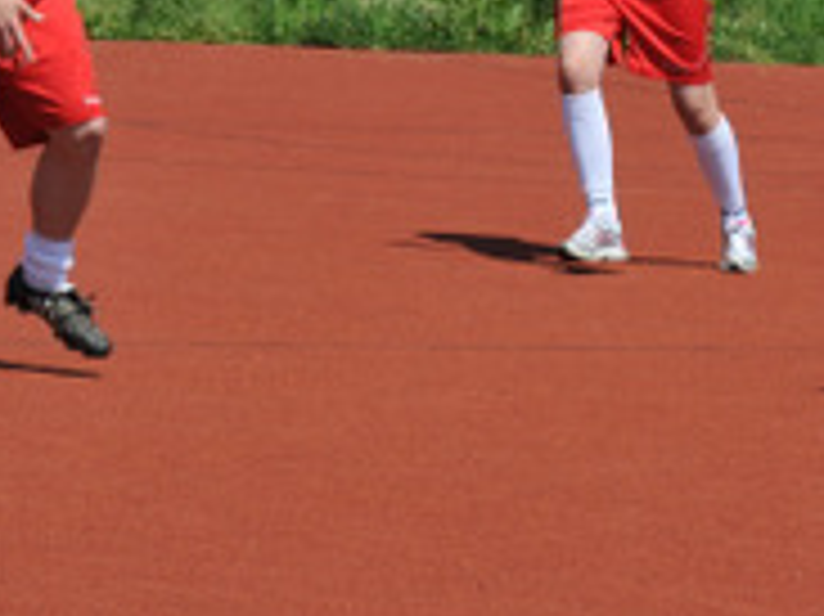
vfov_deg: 5.4
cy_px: 162
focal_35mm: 276
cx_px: 738
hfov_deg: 7.2
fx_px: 6566
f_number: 8
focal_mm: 70
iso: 200
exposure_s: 1/640
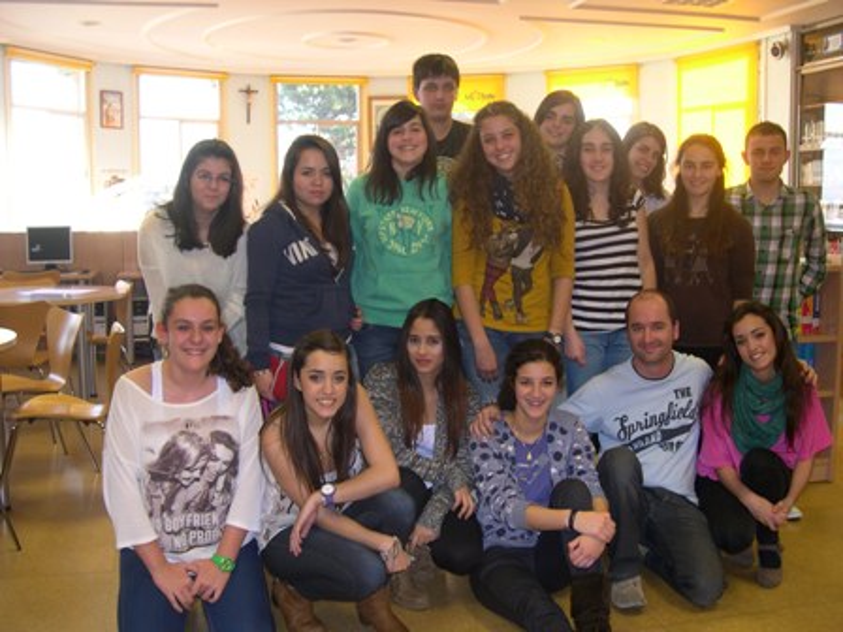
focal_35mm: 38
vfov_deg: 37.7
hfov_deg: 49.0
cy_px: 316
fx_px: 925
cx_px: 422
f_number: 2.8
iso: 100
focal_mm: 8
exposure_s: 1/30
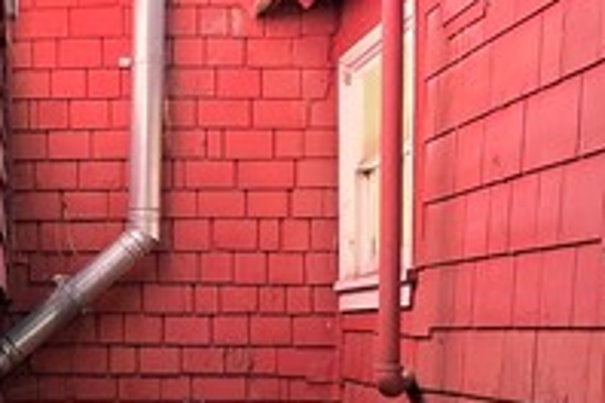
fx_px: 1176
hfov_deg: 26.5
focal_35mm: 70
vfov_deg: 19.0
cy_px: 379
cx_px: -61
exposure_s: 1/120
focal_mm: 2.2
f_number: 1.9
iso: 250
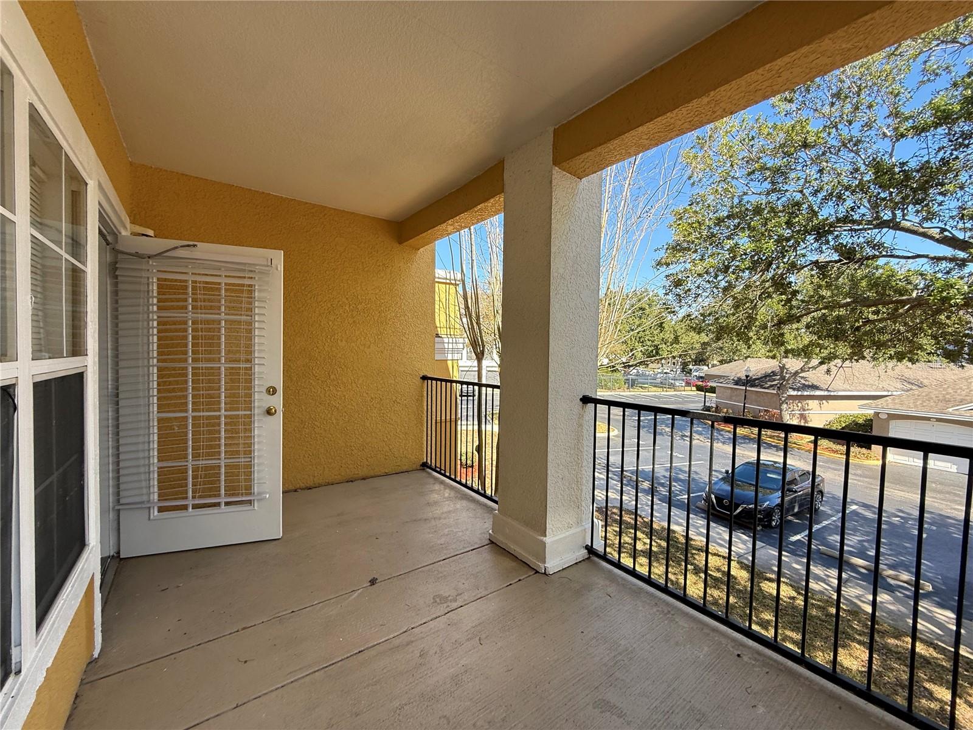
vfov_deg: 85.7
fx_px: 394
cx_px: 486
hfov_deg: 102.1
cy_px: 365
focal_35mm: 14
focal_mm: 2.22
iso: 64
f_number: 2.2
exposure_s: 1/284
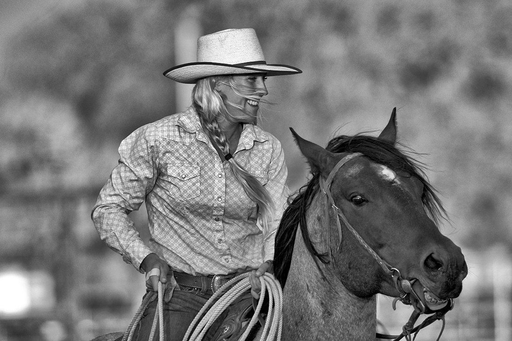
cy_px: 170
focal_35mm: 510
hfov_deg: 4.0
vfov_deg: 2.7
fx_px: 7252
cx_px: 256
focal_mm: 340
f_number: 4
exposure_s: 1/1000
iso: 100
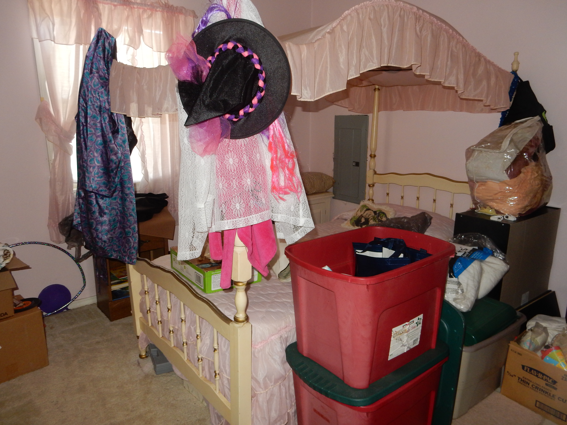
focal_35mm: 25
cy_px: 212
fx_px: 409
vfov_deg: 54.9
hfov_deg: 69.4
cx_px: 284
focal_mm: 4.5
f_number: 3.7
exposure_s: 1/30
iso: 200
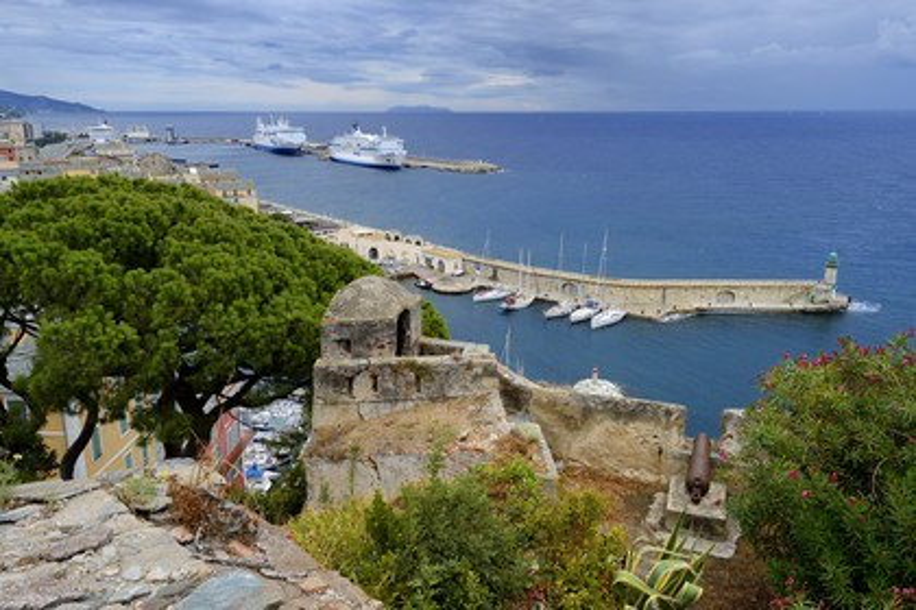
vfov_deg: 45.0
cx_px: 458
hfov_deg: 63.7
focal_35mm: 29
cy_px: 305
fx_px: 738
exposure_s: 1/160
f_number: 13
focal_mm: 29
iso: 200
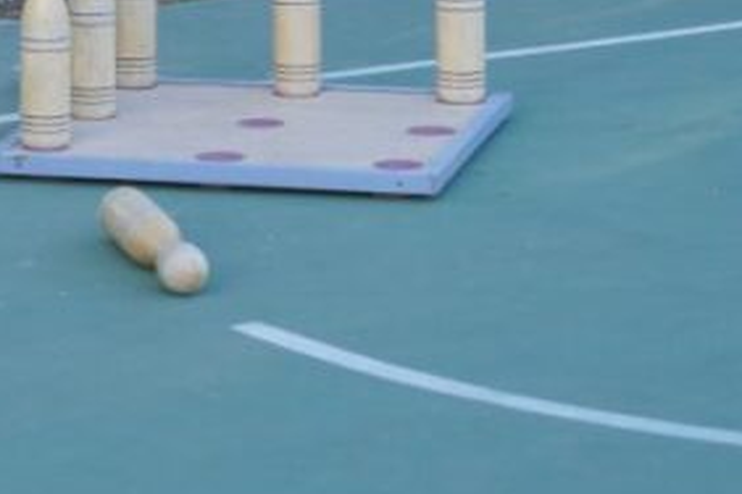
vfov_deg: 7.0
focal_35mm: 194
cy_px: -307
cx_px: -79
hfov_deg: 10.5
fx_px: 3989
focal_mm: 28.9
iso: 100
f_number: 2.8
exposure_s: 1/250
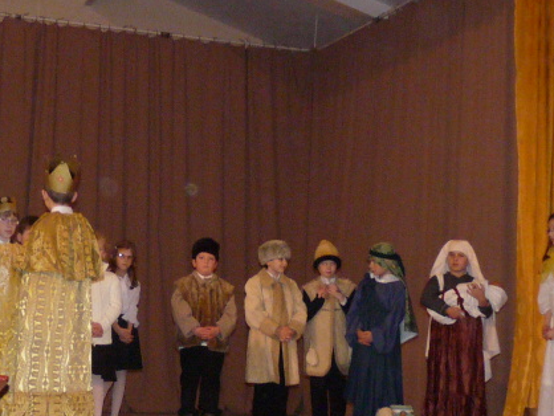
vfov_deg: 19.6
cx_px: 201
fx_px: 1201
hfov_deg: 25.9
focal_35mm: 75
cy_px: 238
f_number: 2.8
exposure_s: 1/40
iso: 400
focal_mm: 4.8
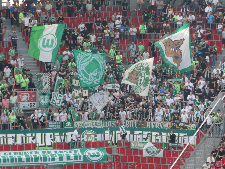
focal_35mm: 300
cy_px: 84
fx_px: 1950
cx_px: 112
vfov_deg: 5.0
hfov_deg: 6.6
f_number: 5.8
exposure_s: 1/100
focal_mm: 53.8
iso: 160
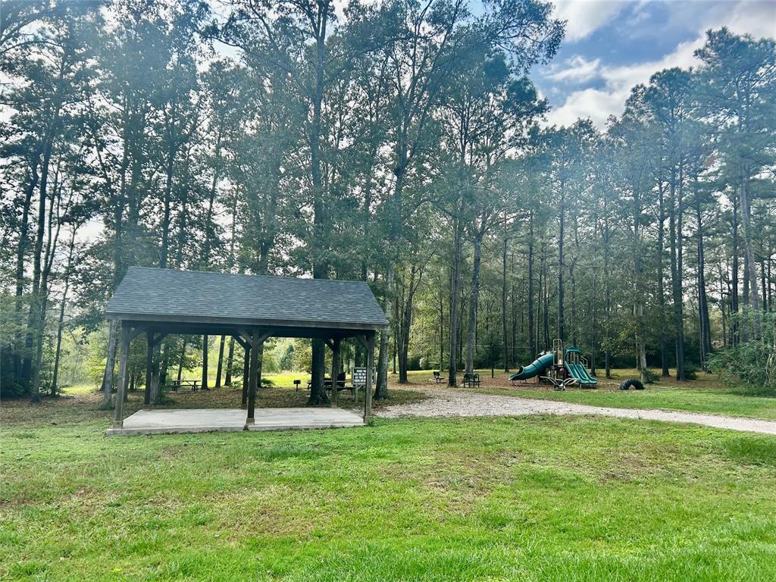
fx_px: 583
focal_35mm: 26
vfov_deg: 53.1
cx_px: 388
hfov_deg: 67.3
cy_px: 291
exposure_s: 1/1575
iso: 50
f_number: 1.5
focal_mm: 5.7
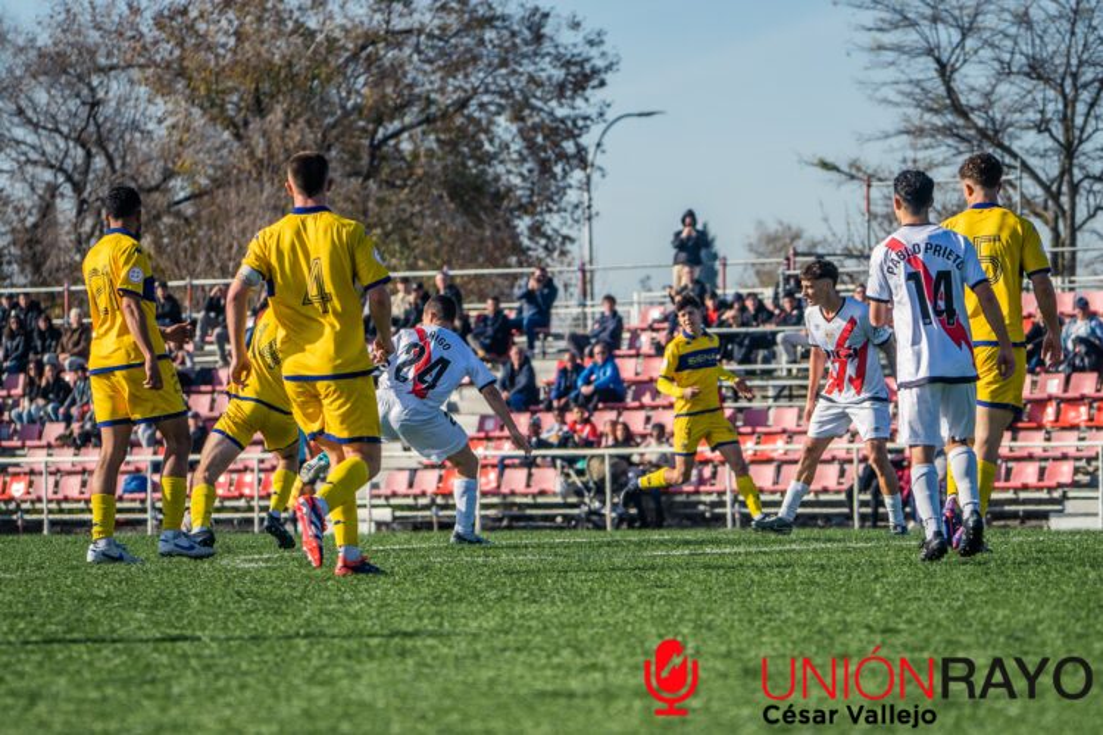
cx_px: 552
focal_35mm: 198
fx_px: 6066
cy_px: 368
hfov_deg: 10.4
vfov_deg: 6.9
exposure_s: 1/1250
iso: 125
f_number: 4
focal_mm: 132
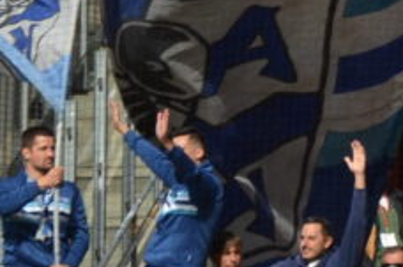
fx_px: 8222
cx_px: 962
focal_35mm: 736
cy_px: -371
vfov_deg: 1.9
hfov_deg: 2.8
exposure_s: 1/640
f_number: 6.3
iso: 200
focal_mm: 70
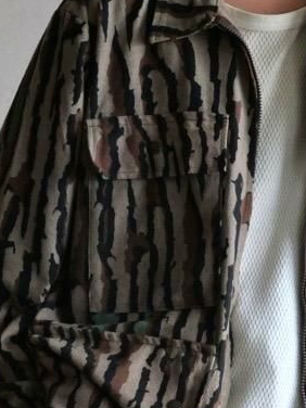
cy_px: 274
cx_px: 245
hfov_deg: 5.8
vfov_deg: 7.8
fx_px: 2994
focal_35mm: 254
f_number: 4
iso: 2500
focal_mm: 56
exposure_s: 1/125
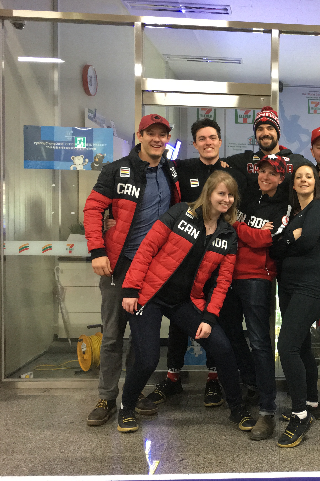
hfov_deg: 30.3
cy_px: 241
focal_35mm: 41
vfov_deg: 47.4
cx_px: 323
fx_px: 547
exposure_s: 1/24
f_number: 2.2
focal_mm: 4.15
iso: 200
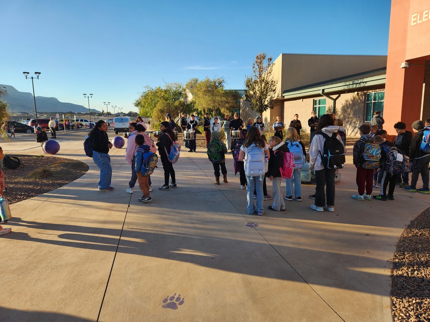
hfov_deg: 73.9
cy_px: 161
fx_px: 286
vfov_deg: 58.9
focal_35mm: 23
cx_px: 215
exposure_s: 1/668
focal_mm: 5.4
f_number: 1.8
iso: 20
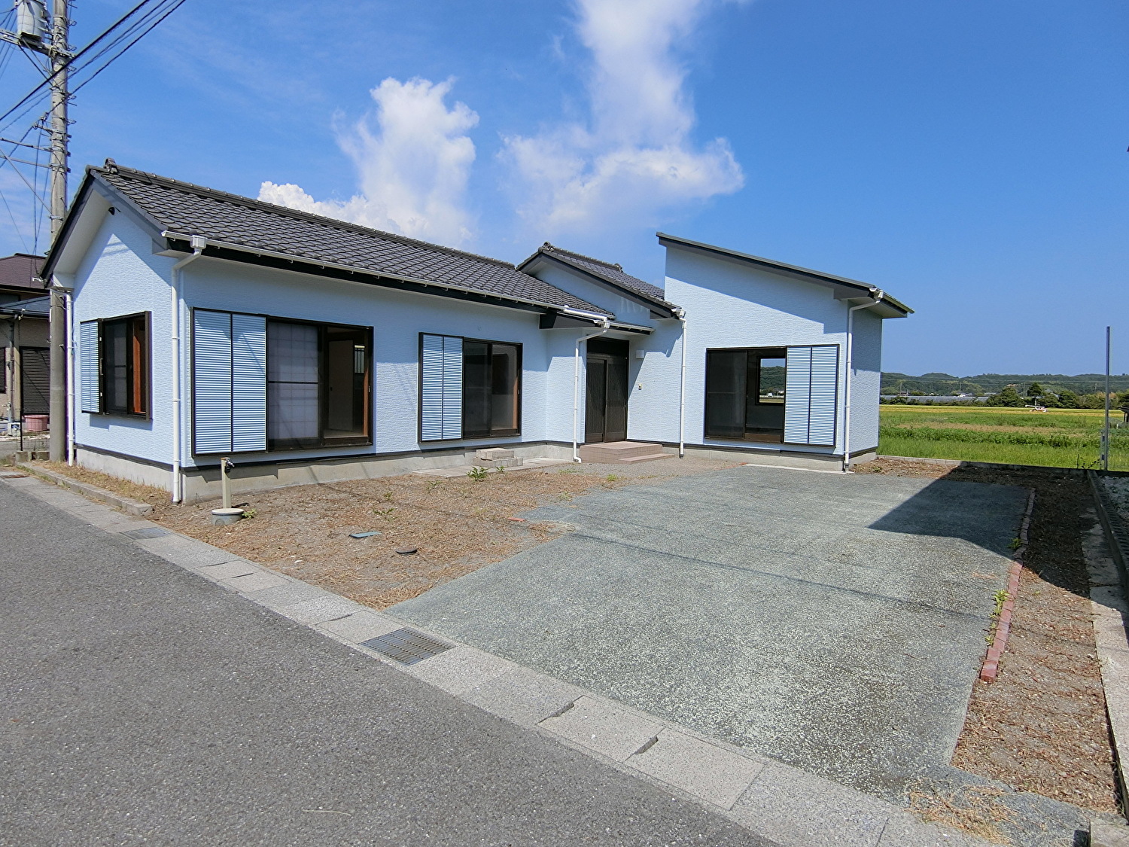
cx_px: 564
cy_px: 424
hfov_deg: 84.7
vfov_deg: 68.7
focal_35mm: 19
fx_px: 620
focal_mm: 4.06
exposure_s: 1/400
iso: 80
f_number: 6.9
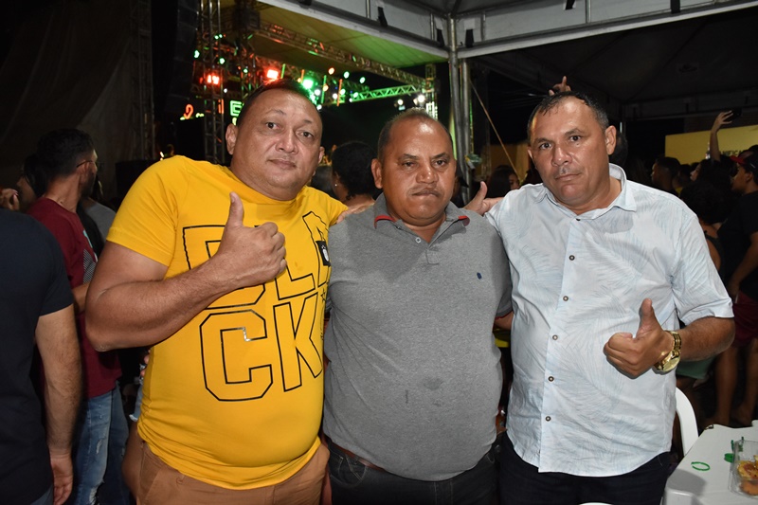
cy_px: 252
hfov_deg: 67.4
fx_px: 568
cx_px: 379
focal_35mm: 27
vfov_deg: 47.9
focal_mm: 18
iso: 1600
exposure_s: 1/100
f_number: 3.5
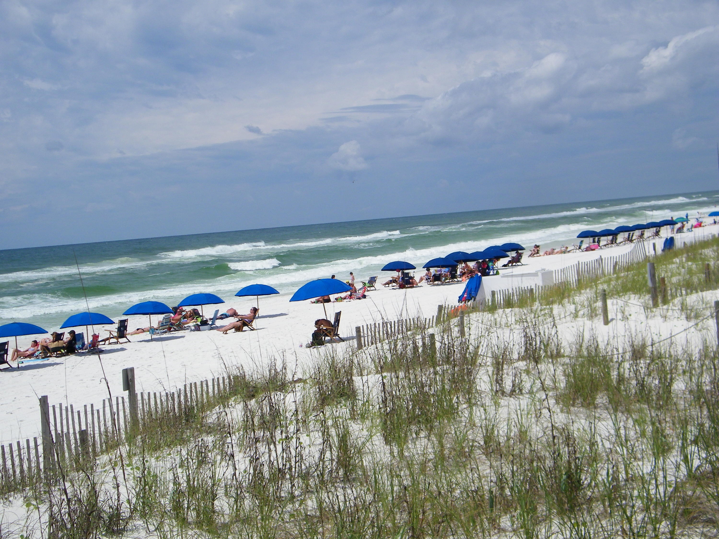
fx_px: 1101
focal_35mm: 53
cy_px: 270
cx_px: 360
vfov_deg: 27.5
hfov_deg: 36.2
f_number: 8
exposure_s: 1/500
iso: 80
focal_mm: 9.4
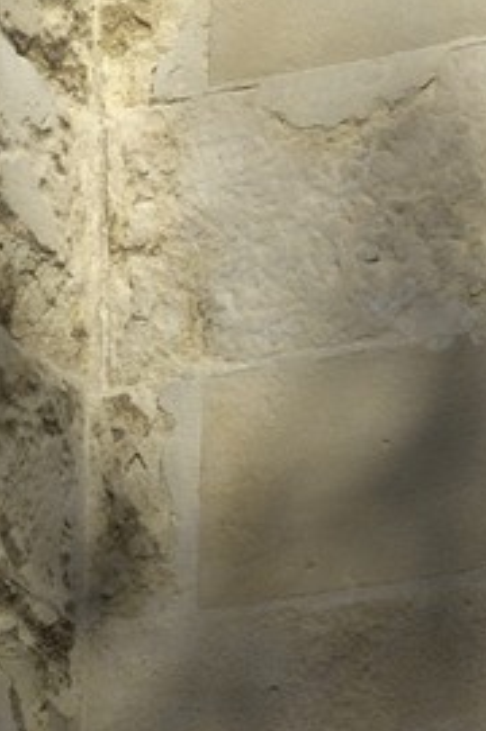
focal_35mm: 621
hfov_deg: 2.2
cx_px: 645
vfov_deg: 3.3
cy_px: -1114
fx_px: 12607
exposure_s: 1/160
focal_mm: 70
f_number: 13
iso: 100
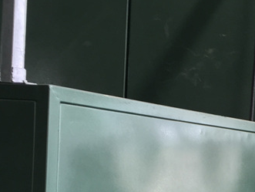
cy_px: 238
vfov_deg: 13.7
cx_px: 334
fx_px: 774
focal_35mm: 105
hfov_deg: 17.5
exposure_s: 1/40
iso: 32
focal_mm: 4.15
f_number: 2.2
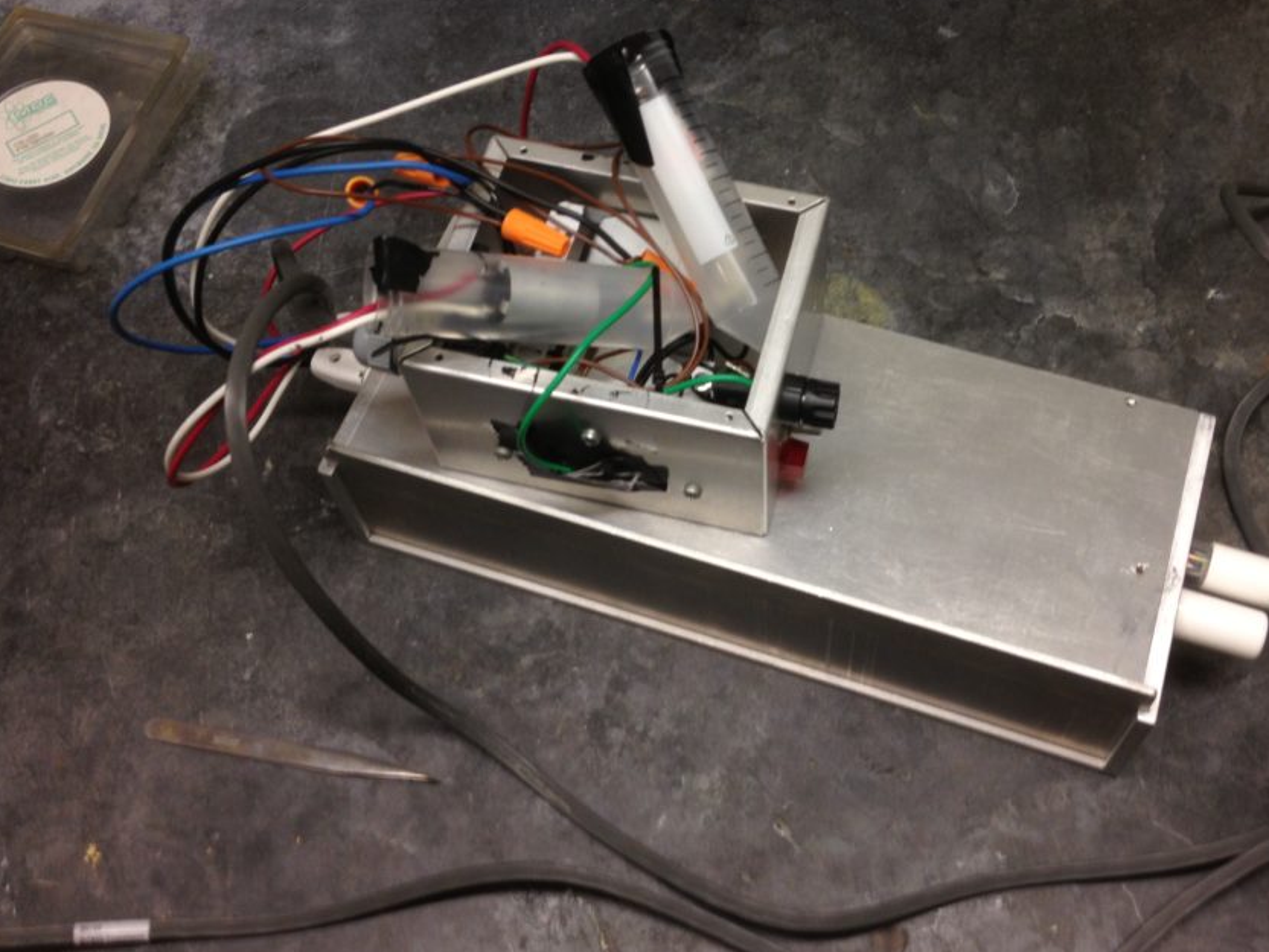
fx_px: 1577
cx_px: 745
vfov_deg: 33.6
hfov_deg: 43.7
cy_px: 428
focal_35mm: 43
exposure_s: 1/20
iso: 50
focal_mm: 4.28
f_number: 2.4
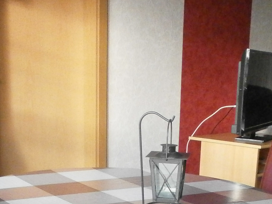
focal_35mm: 76
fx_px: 597
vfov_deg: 17.8
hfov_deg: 25.7
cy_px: 284
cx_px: 146
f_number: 2.9
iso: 800
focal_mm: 4.8
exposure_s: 1/250
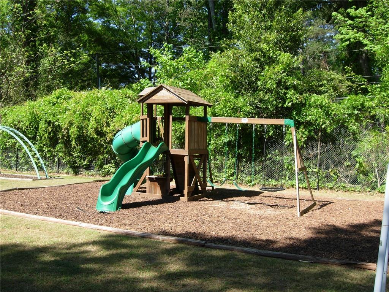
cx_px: 194
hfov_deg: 51.4
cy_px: 146
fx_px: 405
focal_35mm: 36
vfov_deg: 39.7
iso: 50
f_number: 4.8
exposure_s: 1/157
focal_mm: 7.5
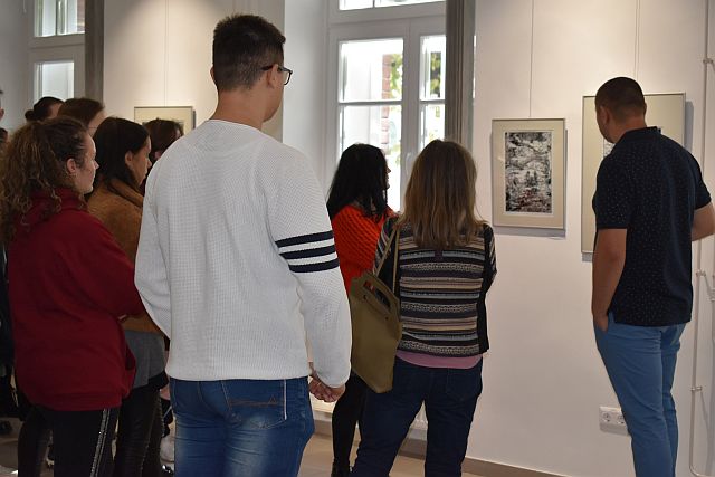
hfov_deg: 29.2
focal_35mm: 69
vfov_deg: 19.7
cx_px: 358
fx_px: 1371
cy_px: 238
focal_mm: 46
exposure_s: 1/160
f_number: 5.3
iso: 800
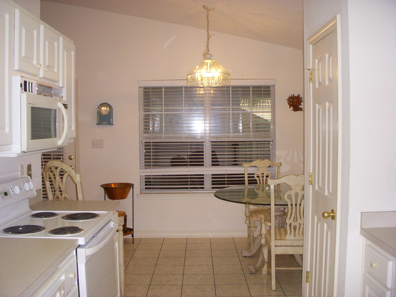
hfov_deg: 49.0
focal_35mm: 38
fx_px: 435
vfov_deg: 37.7
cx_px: 198
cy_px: 148
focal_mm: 6.3
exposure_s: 1/100
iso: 320
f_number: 3.3
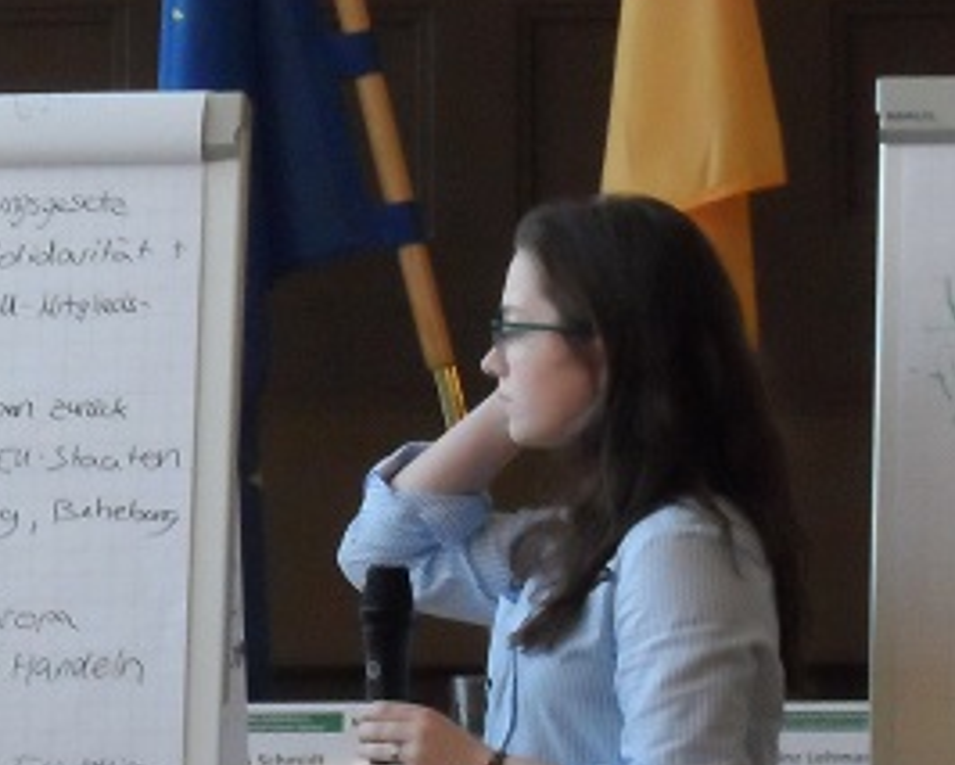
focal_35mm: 503
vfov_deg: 3.1
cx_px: -302
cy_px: 639
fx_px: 14222
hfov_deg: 3.8
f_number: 5.2
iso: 400
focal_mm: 24.6
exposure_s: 1/45
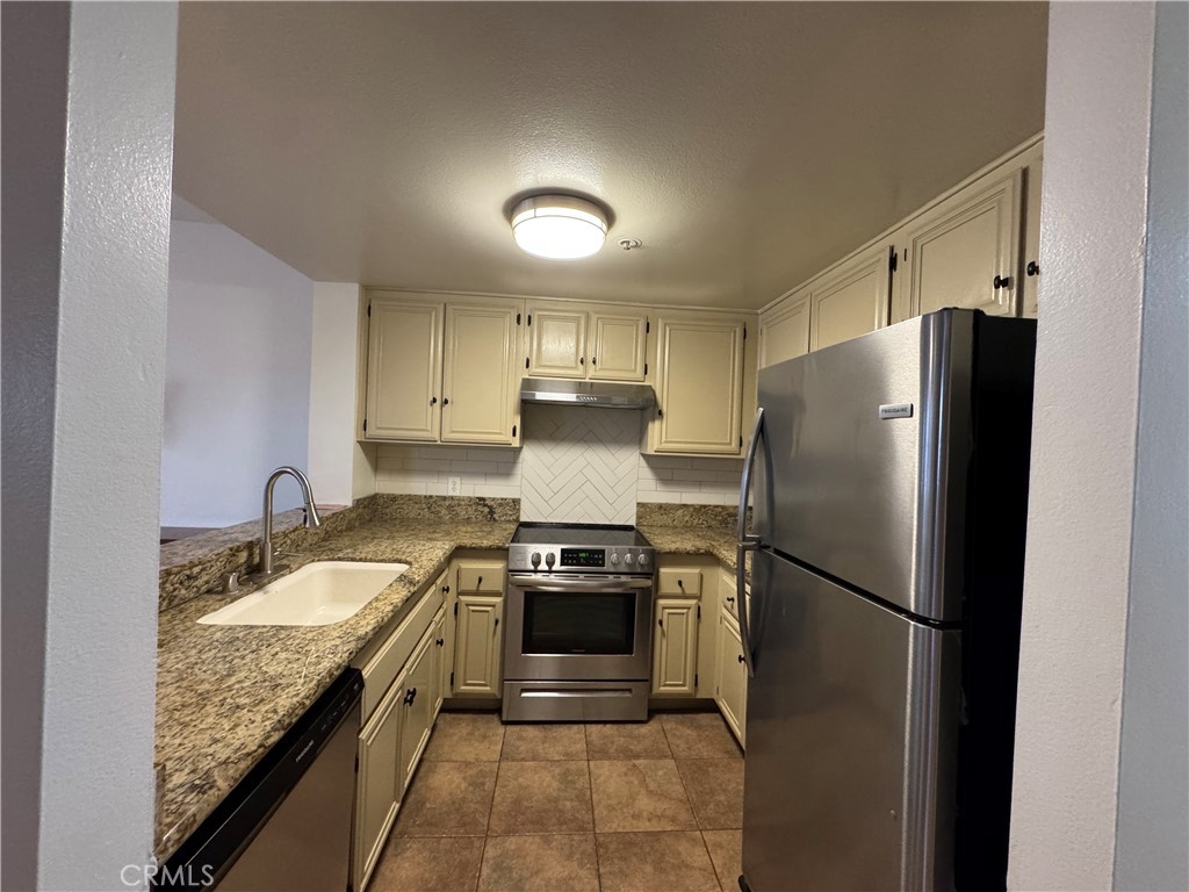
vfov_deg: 85.7
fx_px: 481
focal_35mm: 14
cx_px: 594
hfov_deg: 102.1
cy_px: 446
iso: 640
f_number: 2.2
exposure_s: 1/60
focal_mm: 2.22
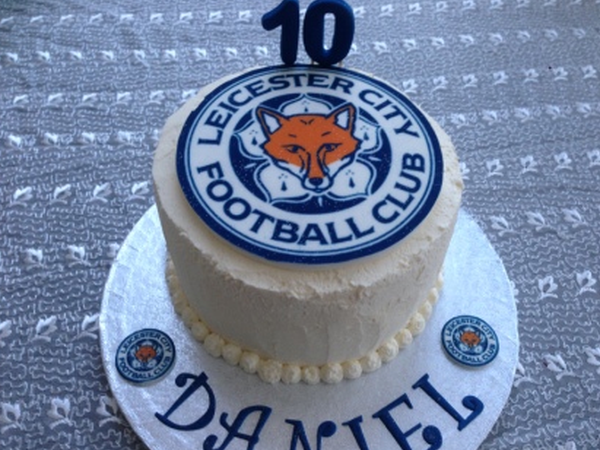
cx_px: 305
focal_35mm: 36
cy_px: 240
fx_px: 624
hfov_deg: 51.4
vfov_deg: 39.6
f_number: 2.4
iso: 100
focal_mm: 4.12
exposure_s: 1/20
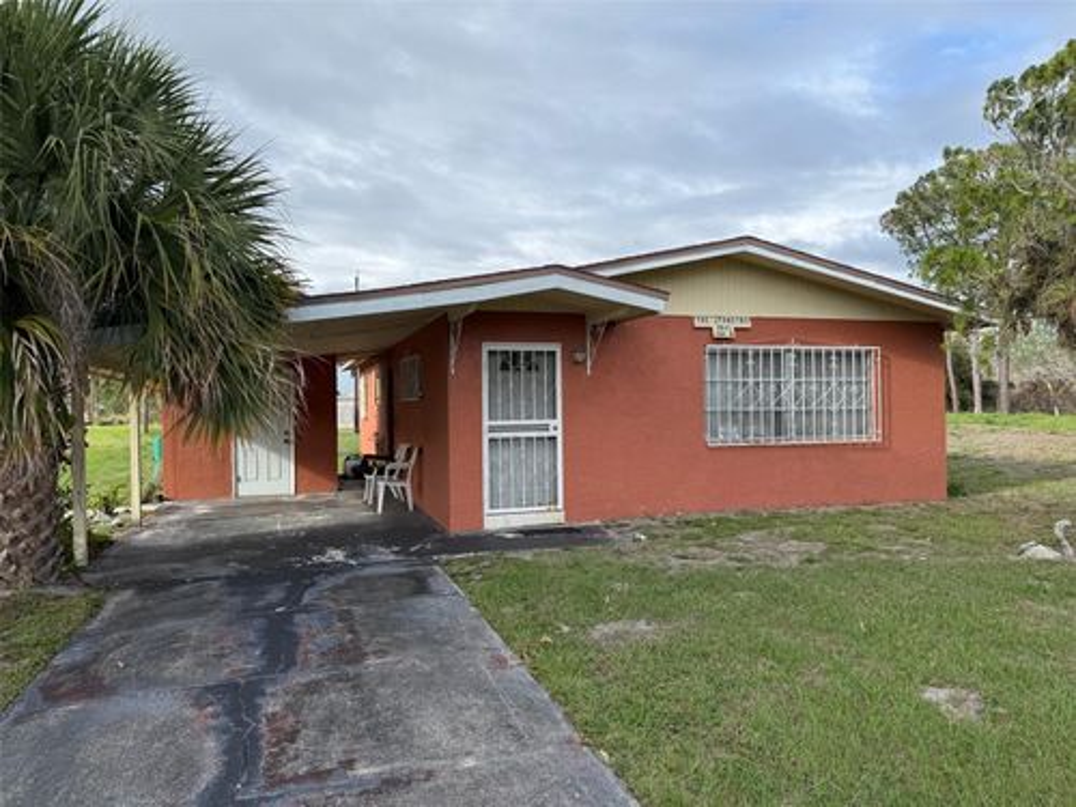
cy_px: 404
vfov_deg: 56.8
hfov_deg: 71.6
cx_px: 538
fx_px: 746
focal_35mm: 24
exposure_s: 1/2801
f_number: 1.78
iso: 80
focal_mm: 6.76
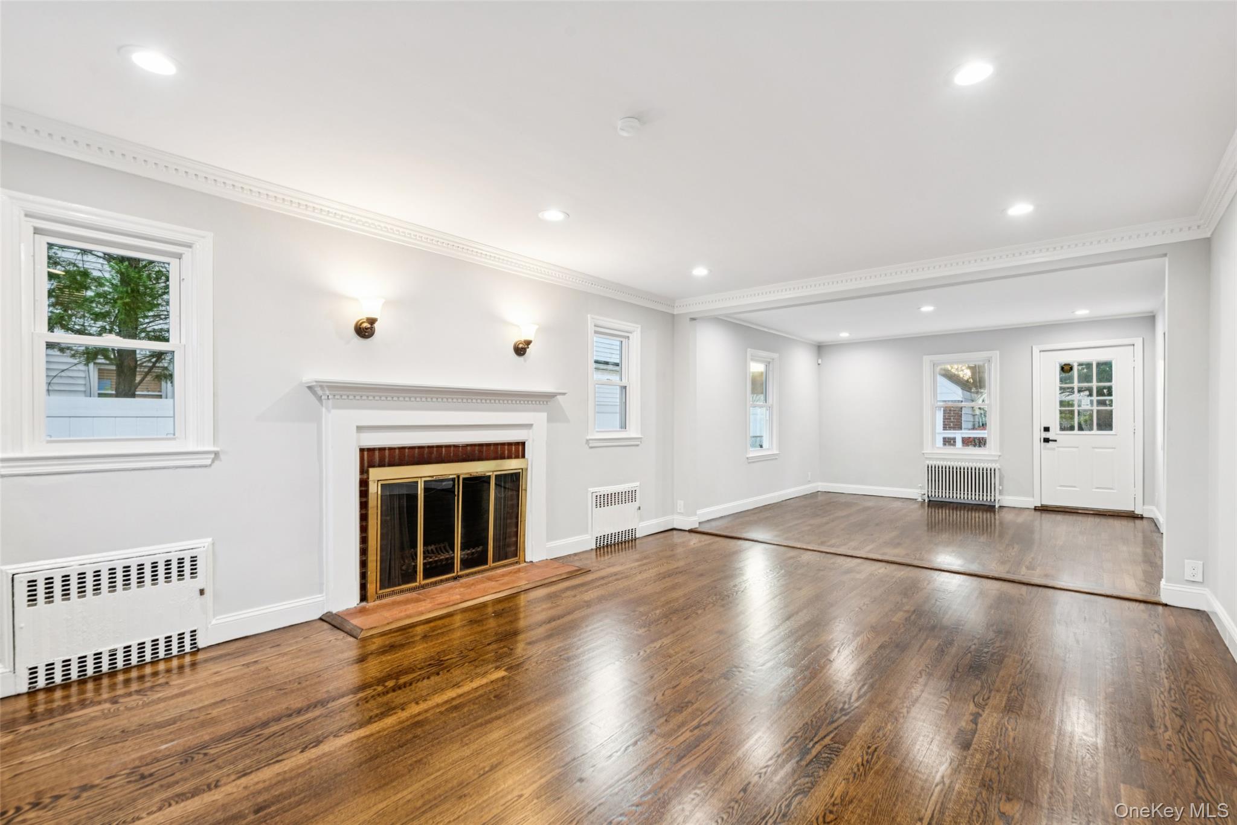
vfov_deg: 73.7
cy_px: 412
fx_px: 550
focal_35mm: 16
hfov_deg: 96.7
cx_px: 618
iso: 250
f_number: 8
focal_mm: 16
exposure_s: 1/10
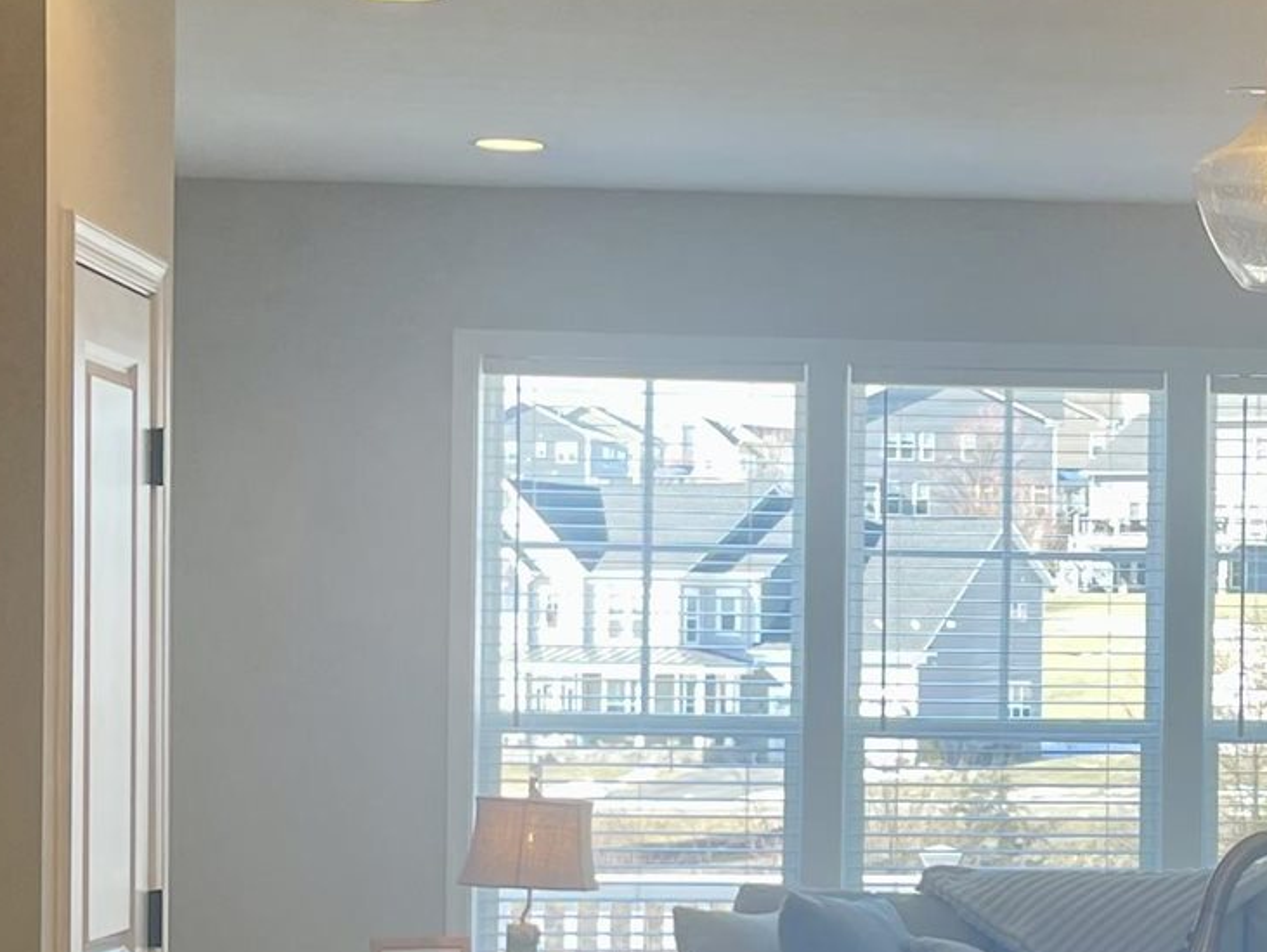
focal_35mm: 105
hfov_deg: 18.2
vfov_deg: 14.1
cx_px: 1312
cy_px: 673
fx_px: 3845
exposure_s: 1/120
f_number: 1.6
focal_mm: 5.1
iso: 40
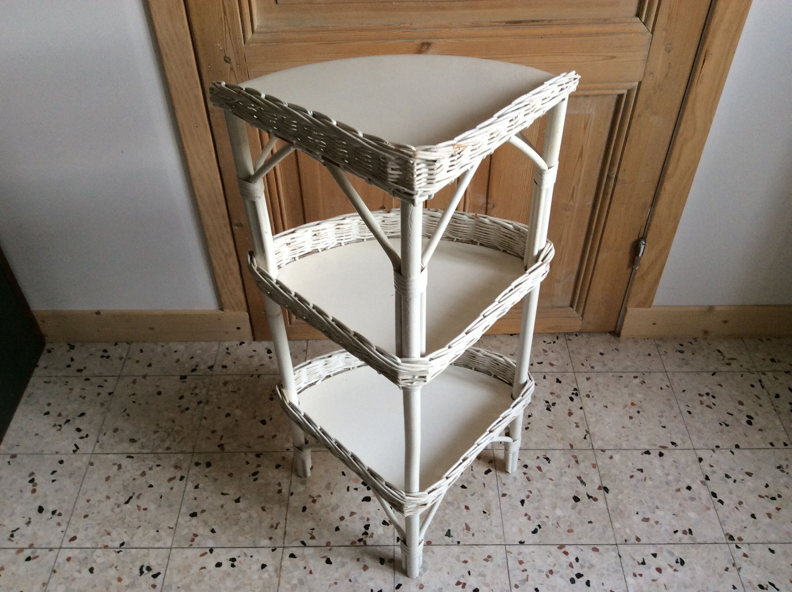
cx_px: 396
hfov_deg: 56.9
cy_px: 296
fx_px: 731
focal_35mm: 32
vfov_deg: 44.1
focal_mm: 3.3
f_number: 2.4
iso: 64
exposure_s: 1/24
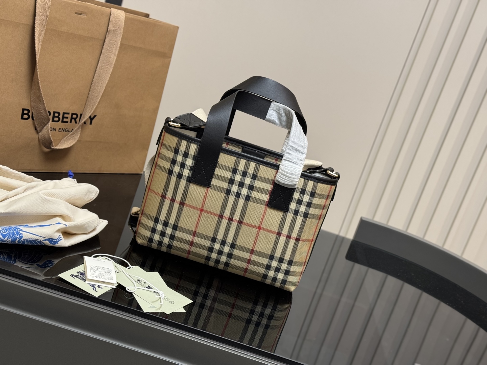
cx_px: 244
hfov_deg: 39.7
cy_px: 182
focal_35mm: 48
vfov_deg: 30.3
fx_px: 675
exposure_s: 1/60
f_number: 1.78
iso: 125
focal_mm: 6.76
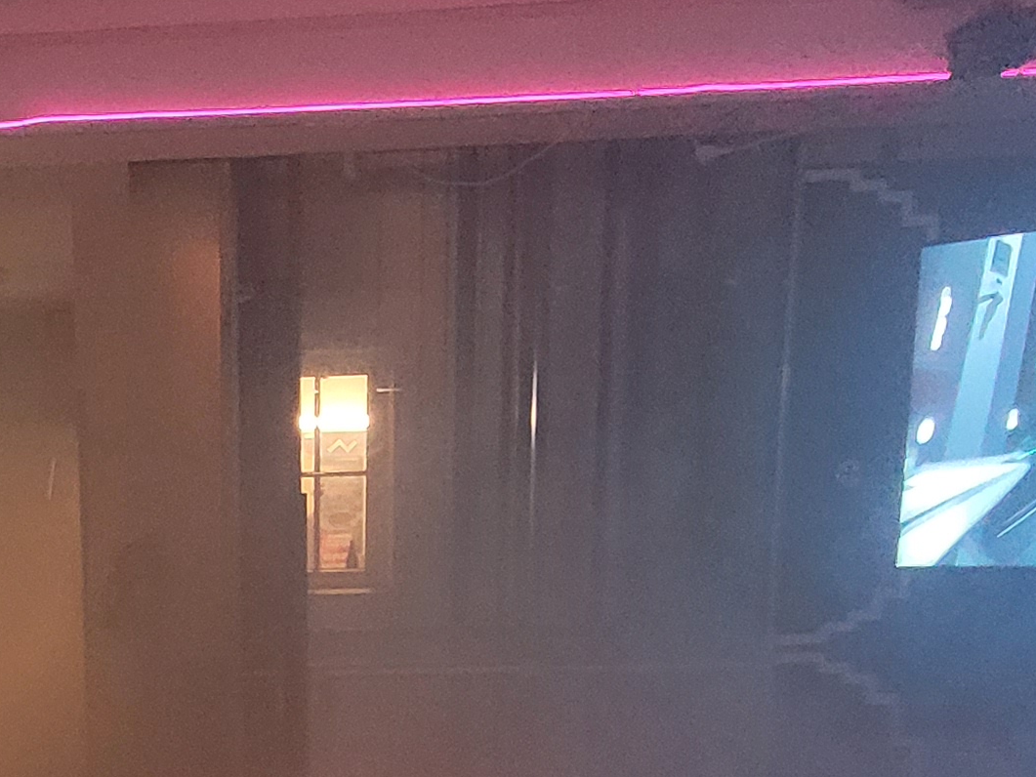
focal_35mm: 49
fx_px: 1467
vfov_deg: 27.8
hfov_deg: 36.6
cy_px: 795
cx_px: 111
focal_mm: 1.74
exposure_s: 1/40
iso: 320
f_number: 2.2
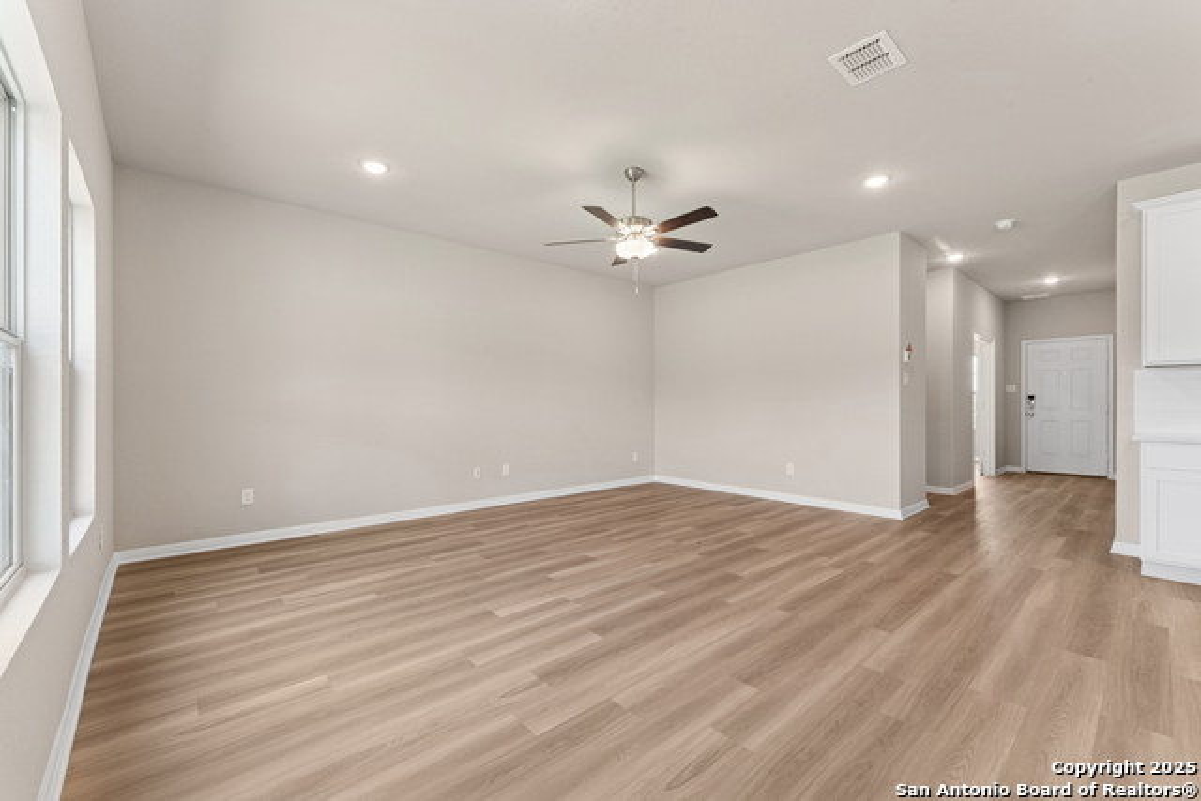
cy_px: 400
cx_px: 600
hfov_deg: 101.9
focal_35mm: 15
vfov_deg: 78.9
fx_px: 487
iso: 100
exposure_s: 1/1.67
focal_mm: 14.6
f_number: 14
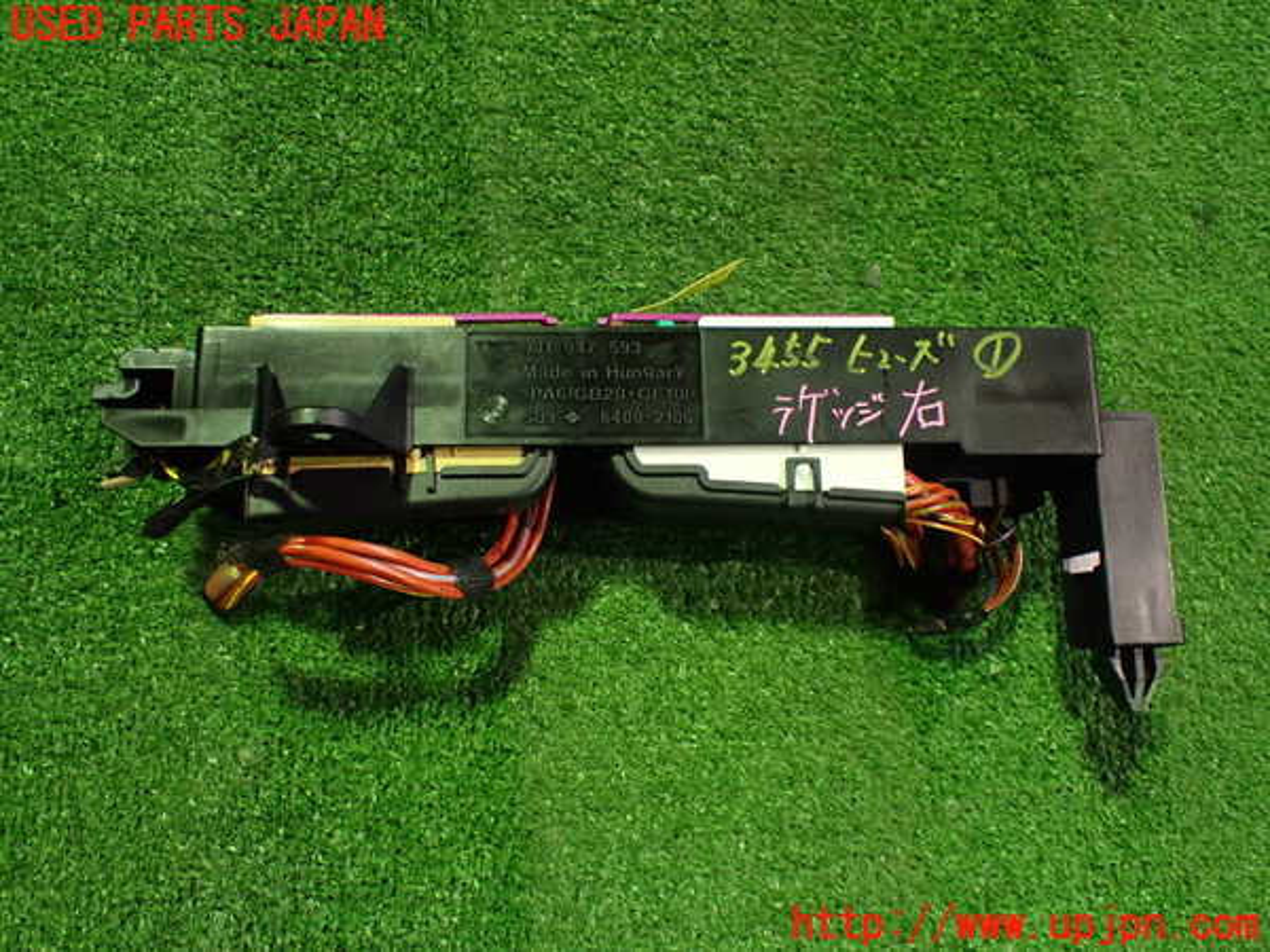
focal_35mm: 30
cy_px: 476
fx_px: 1101
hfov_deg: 60.0
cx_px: 635
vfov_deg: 46.8
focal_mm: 5.4
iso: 800
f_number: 2.3
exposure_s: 1/40
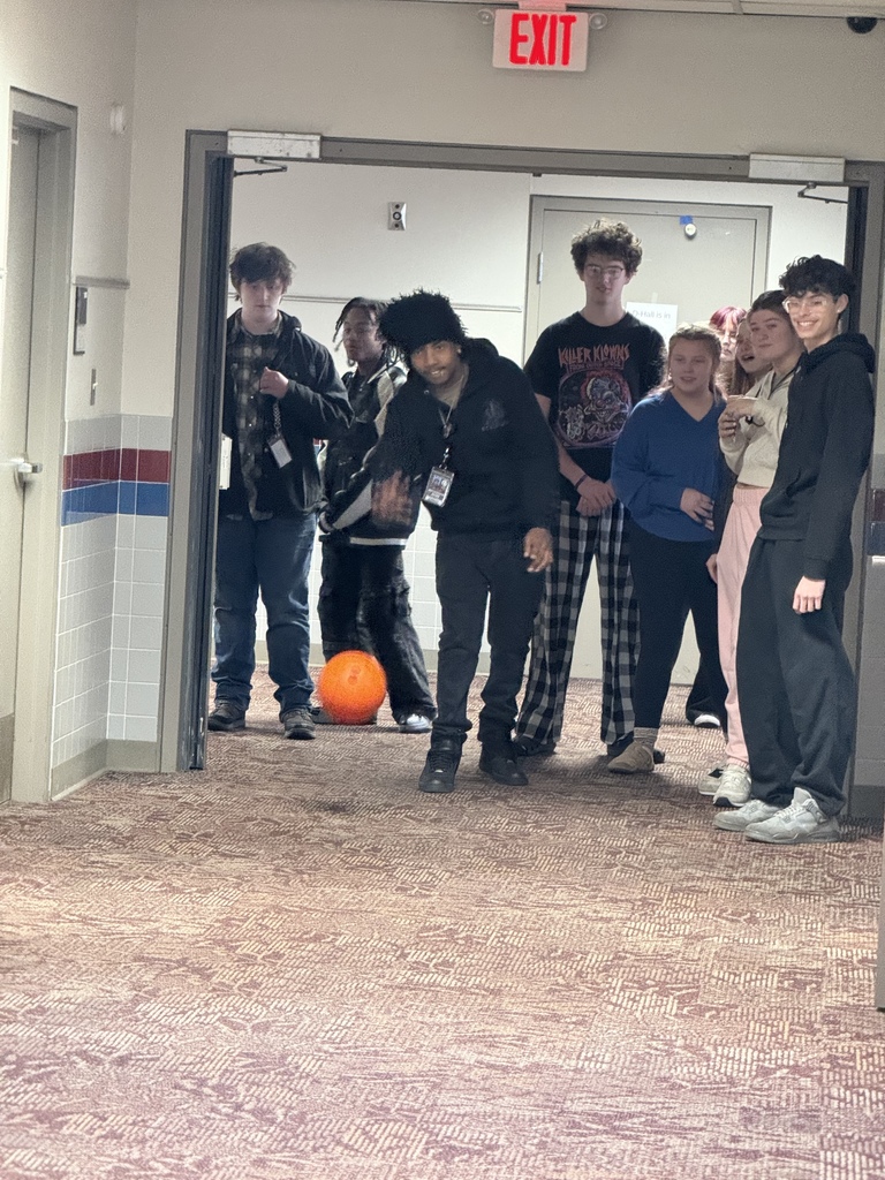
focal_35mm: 120
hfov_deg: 12.3
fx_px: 4091
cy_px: 590
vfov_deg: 16.4
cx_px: 442
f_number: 2.8
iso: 640
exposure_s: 1/40
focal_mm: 15.66
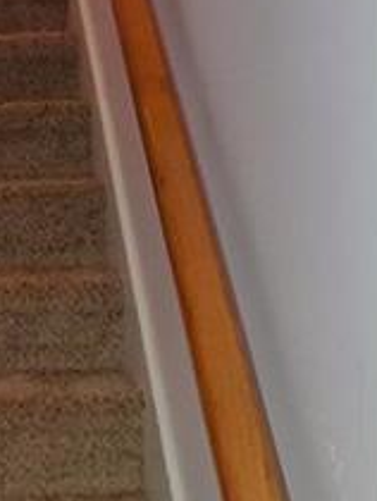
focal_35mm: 84
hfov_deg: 16.8
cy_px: 313
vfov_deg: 23.2
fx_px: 1217
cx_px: -88
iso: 200
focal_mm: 4
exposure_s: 1/30
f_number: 3.1
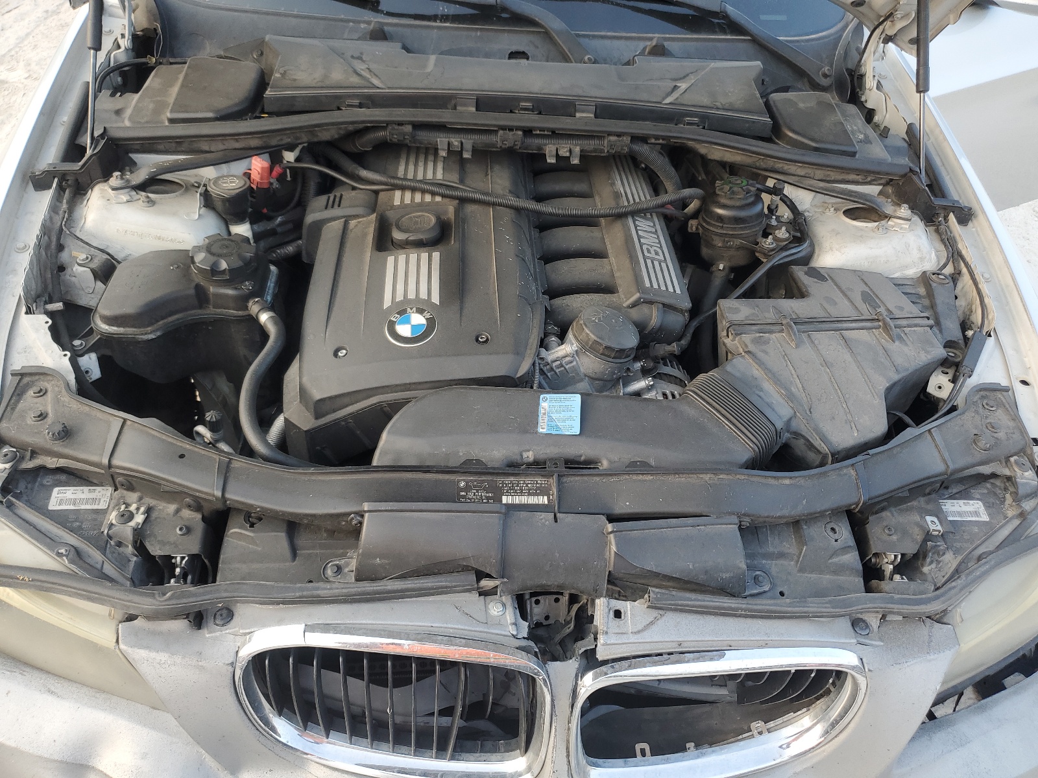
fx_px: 780
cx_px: 519
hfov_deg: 67.3
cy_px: 389
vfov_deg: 53.1
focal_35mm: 26
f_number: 1.5
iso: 50
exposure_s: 1/167
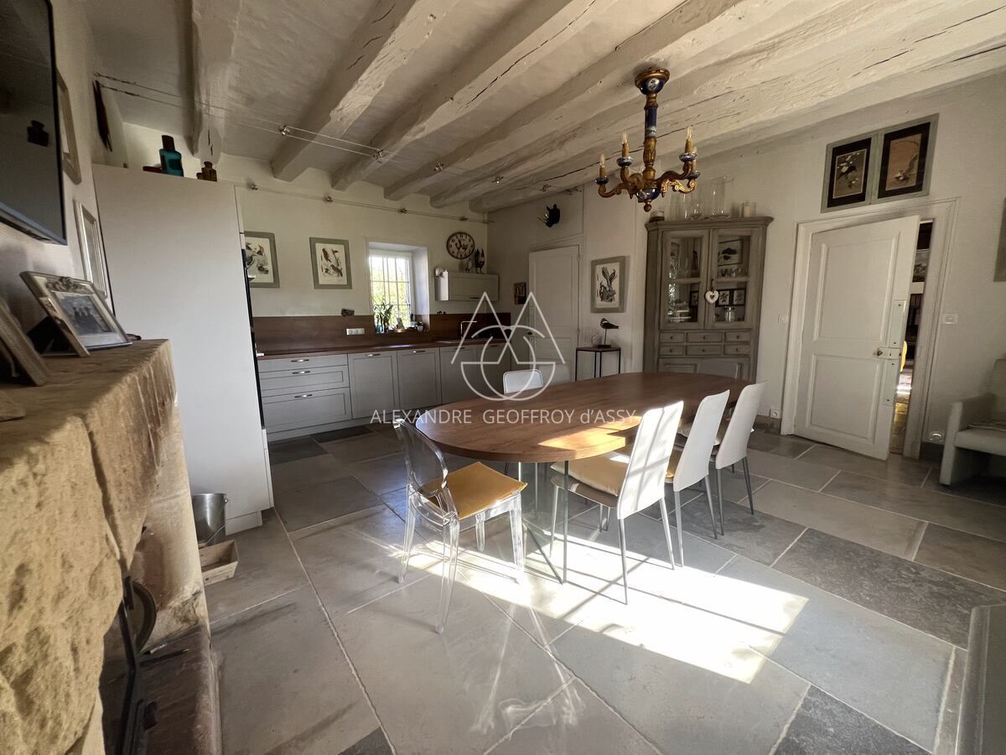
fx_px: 378
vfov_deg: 89.9
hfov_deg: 106.2
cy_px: 378
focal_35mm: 13
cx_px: 503
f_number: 1.8
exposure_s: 1/99
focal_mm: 1.57
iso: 200
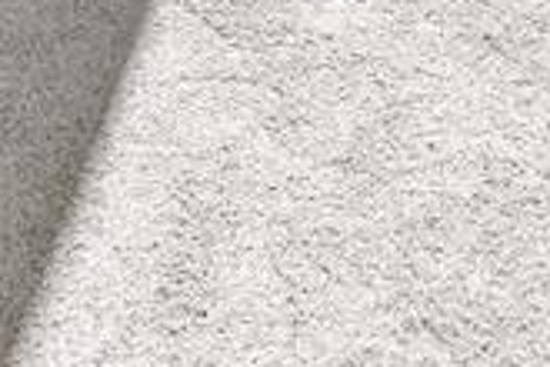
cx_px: 420
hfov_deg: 15.9
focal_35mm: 128
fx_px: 1953
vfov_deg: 7.8
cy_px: -1021
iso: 800
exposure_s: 1/640
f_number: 5.6
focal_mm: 11
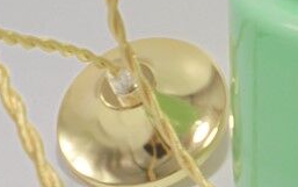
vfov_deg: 9.3
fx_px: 1146
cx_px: 339
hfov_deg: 14.4
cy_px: 42
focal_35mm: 141
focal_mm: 6.9
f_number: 4.2
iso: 100
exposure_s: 1/60
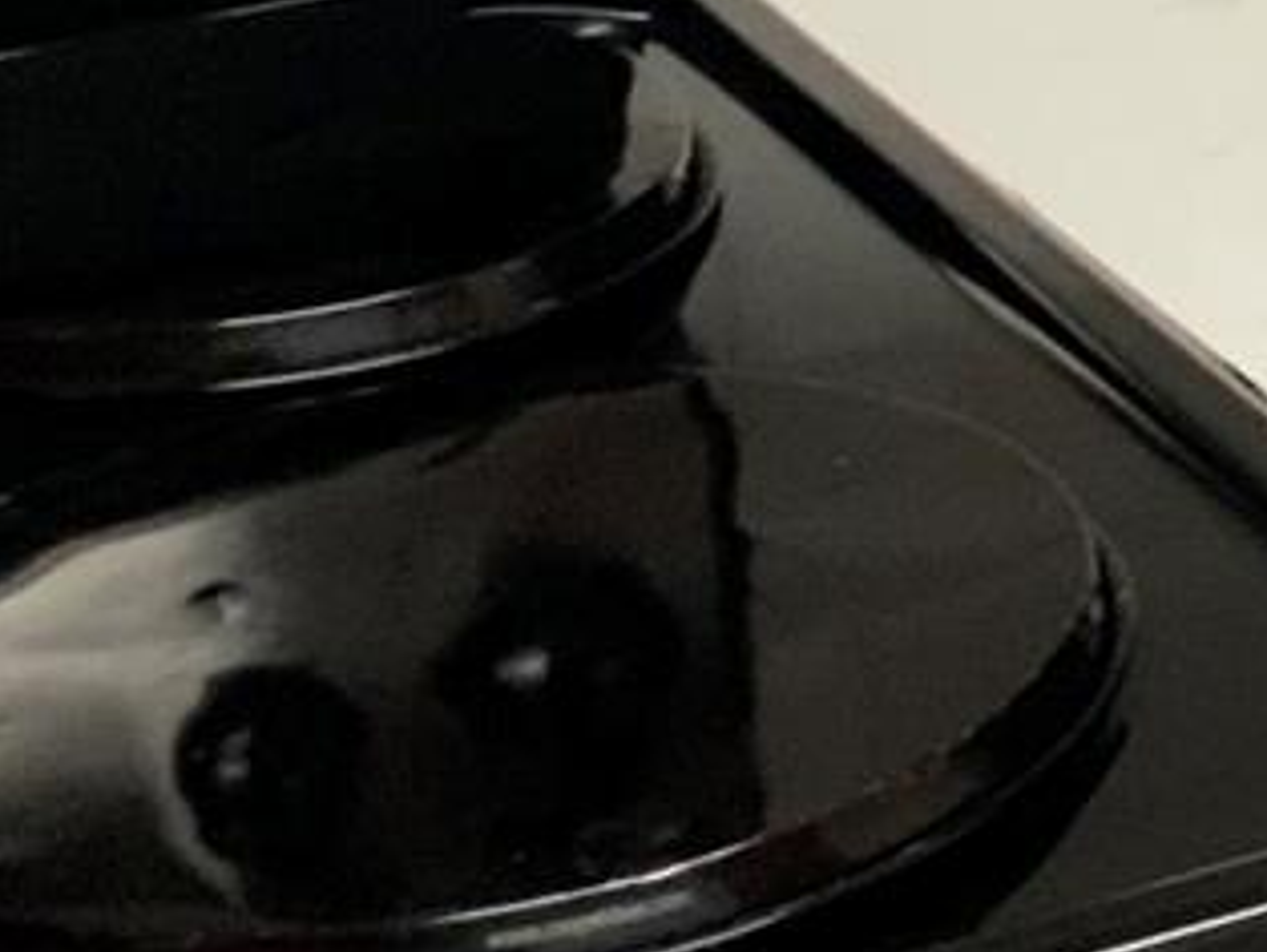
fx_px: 6923
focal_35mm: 189
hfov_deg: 10.0
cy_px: -908
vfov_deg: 7.6
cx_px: 2122
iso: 100
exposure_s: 1/60
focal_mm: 3
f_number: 1.8
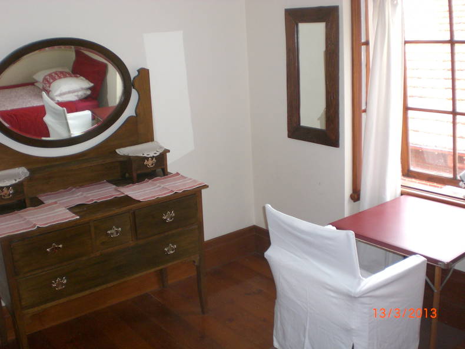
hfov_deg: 49.0
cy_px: 174
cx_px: 232
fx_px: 510
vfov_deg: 37.7
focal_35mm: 38
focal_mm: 6.3
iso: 200
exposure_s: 1/60
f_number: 3.1
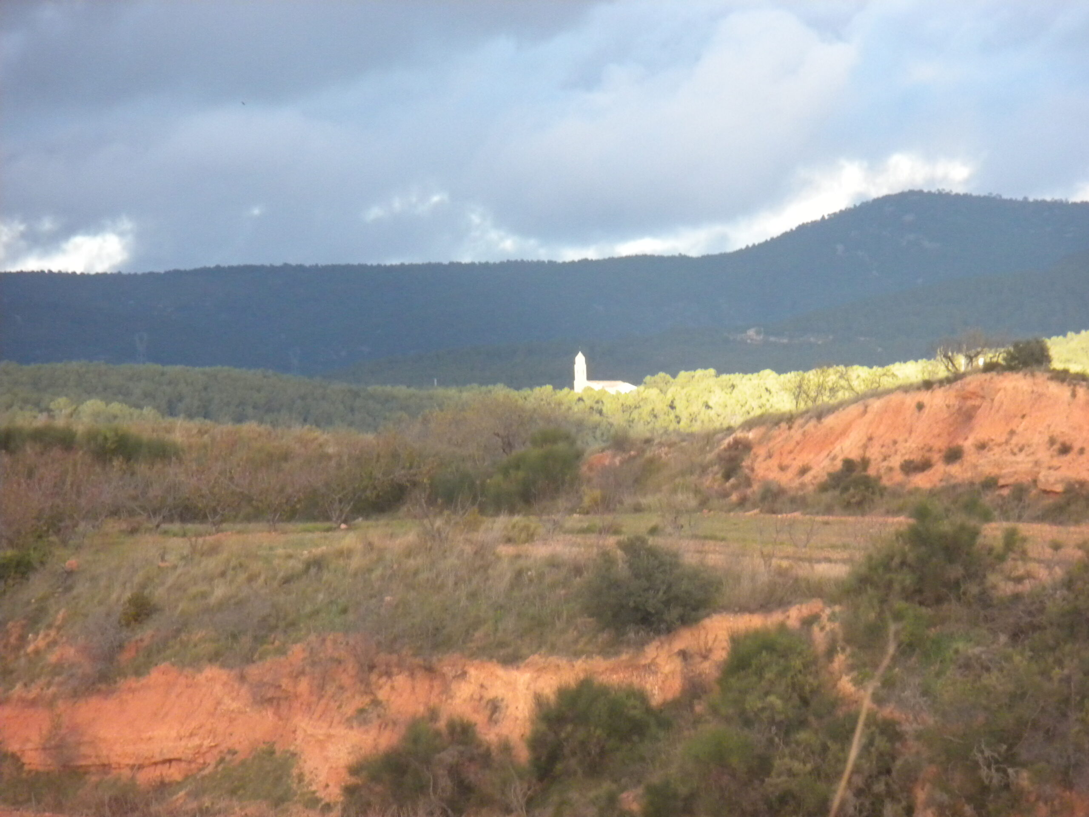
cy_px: 408
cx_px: 544
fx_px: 8179
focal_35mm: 260
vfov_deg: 5.7
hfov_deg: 7.6
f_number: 5.3
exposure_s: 1/319
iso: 400
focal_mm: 46.2
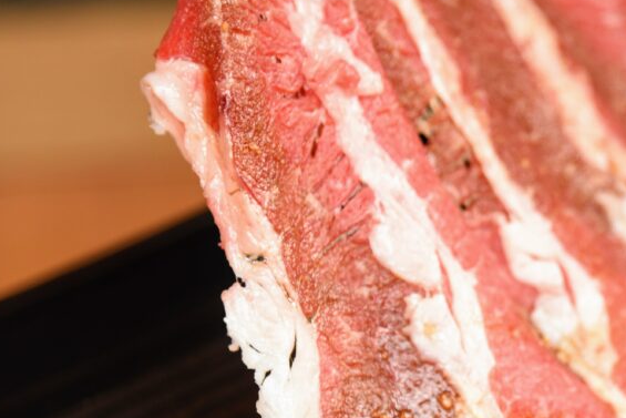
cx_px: 665
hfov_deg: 7.5
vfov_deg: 5.1
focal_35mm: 272
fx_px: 4731
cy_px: 279
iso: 800
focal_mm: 120
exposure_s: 1/160
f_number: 4
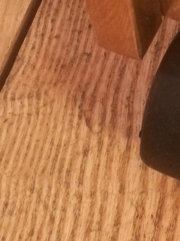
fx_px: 825
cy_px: -10
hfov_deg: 12.3
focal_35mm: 119
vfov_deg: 16.2
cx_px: 195
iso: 1000
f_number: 2.2
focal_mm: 3.83
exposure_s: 1/14.3
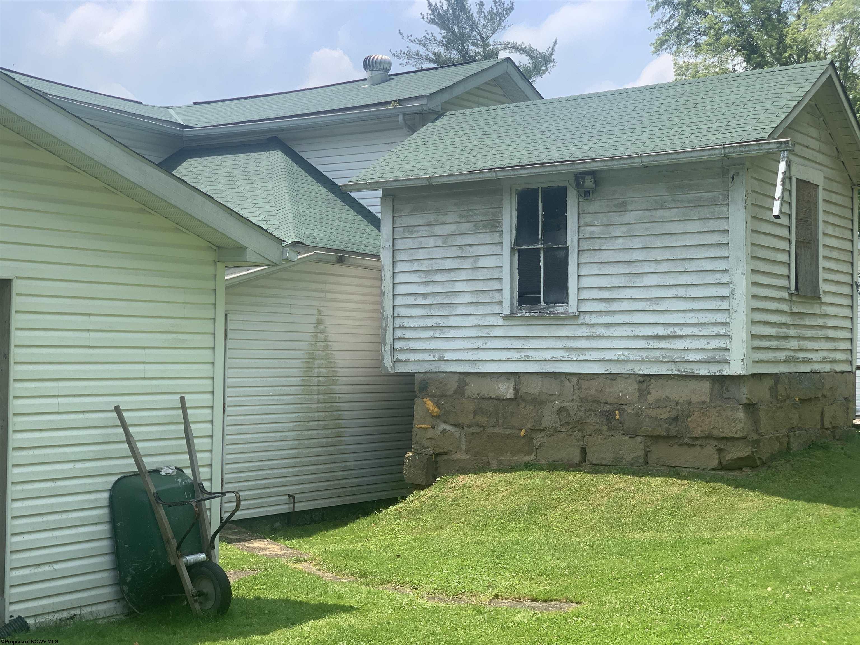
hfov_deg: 36.8
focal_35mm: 52
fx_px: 1292
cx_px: 430
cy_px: 322
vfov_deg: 28.0
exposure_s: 1/716
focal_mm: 6
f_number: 2.4
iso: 16
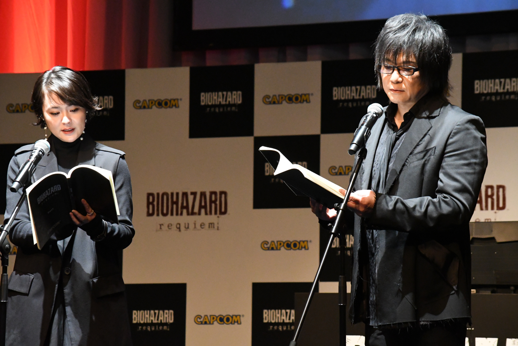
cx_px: 259
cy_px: 173
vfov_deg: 7.3
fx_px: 2698
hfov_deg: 11.0
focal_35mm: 188
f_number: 8
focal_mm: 125
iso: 8000
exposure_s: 1/50
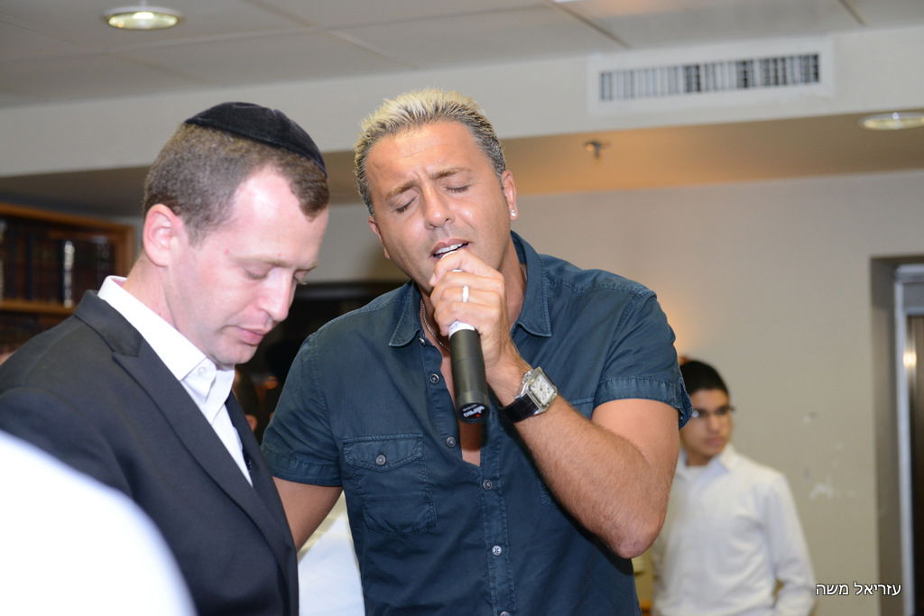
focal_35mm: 70
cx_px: 462
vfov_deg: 19.5
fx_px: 1797
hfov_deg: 28.8
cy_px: 308
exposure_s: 1/100
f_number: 5
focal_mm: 70
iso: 1250
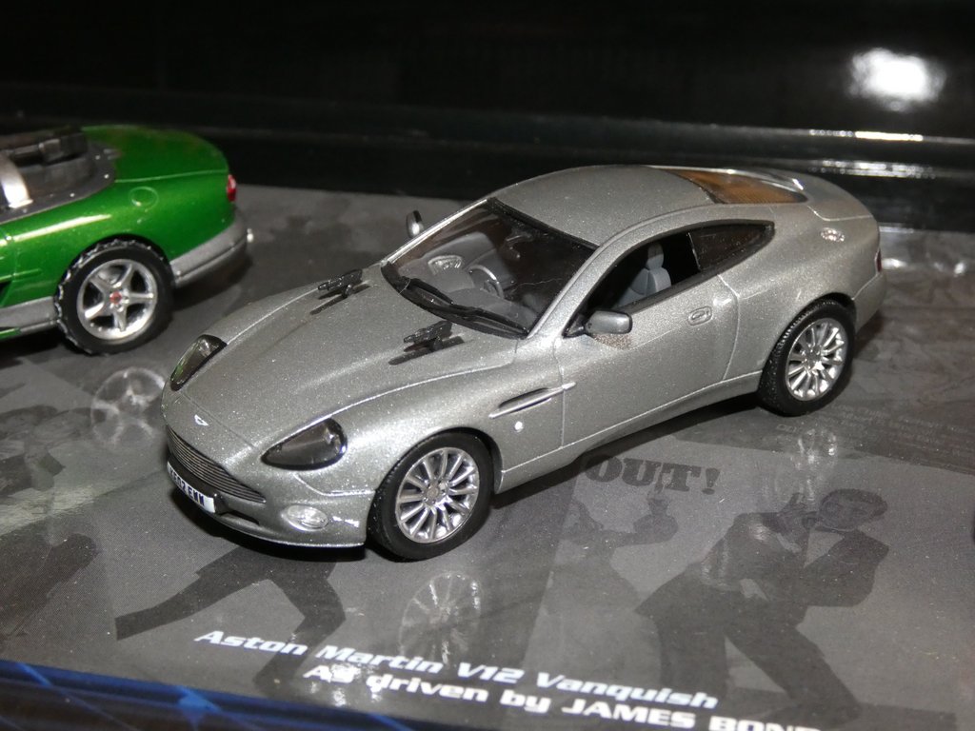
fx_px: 1549
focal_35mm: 55
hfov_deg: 34.9
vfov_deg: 26.6
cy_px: 366
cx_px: 488
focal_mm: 9.9
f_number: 4
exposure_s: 1/60
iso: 800
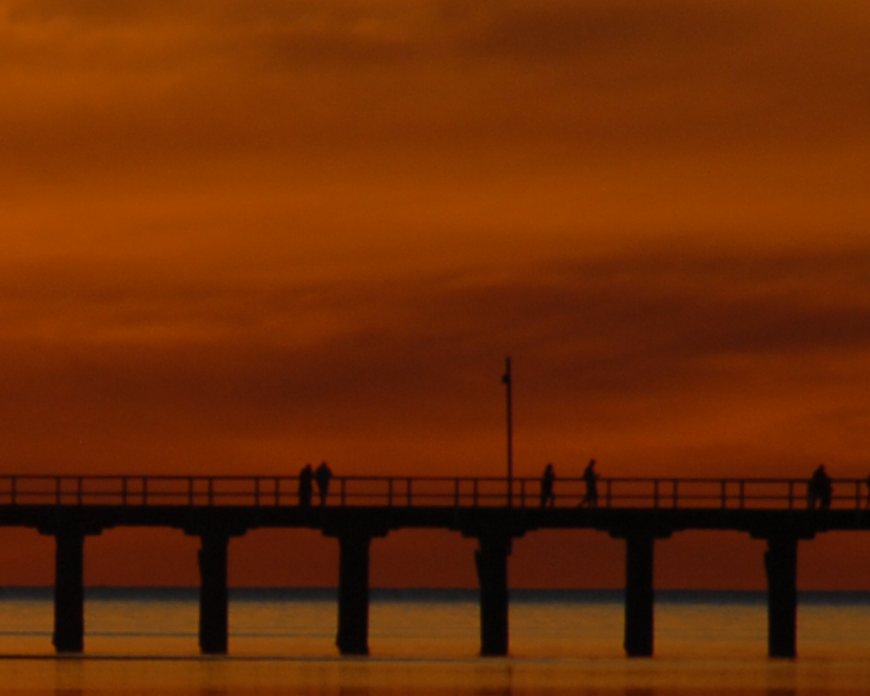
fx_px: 36954
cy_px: 262
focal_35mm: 1435
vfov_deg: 1.1
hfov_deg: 1.3
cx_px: -169
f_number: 9
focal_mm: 200
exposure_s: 1/320
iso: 100
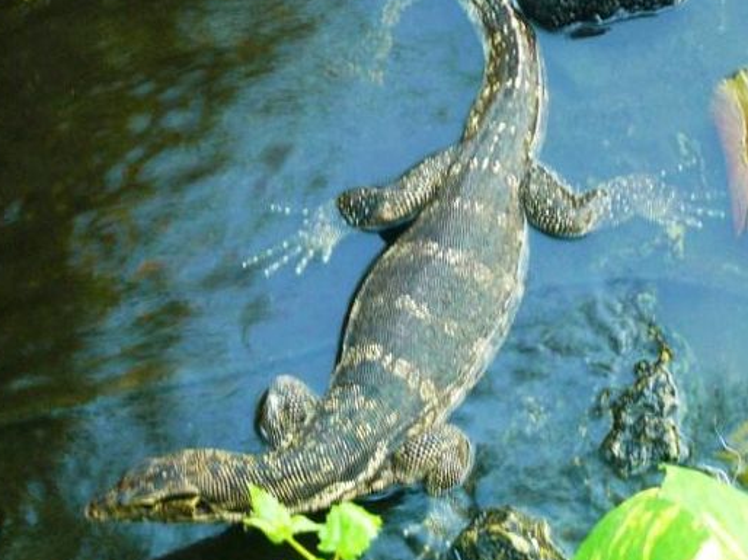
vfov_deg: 11.5
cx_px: 454
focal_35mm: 129
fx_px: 2786
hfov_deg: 15.3
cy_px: 261
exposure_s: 1/8
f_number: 5.6
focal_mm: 16.8
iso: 200
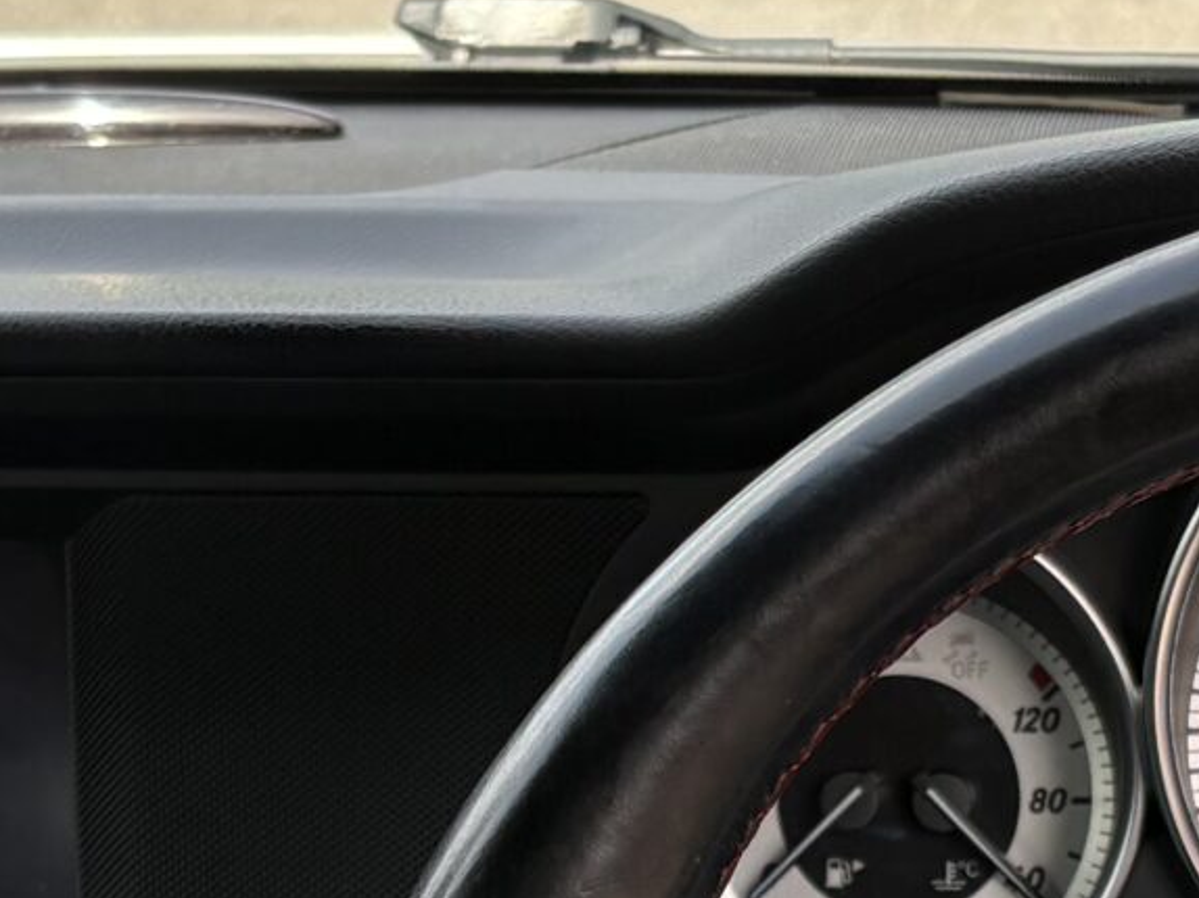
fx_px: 4016
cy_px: 1176
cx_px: 767
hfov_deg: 17.0
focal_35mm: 116
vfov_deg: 12.4
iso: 64
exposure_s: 1/373
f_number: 1.6
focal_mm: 5.96
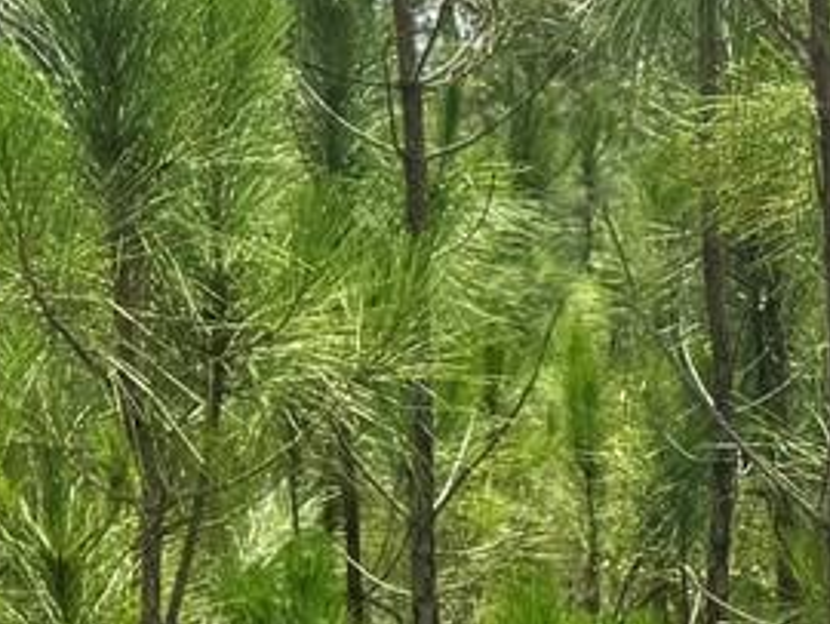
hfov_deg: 12.4
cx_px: 1626
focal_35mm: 142
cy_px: 652
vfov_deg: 10.4
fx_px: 3408
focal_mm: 6.76
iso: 80
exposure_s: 1/2506
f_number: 1.78
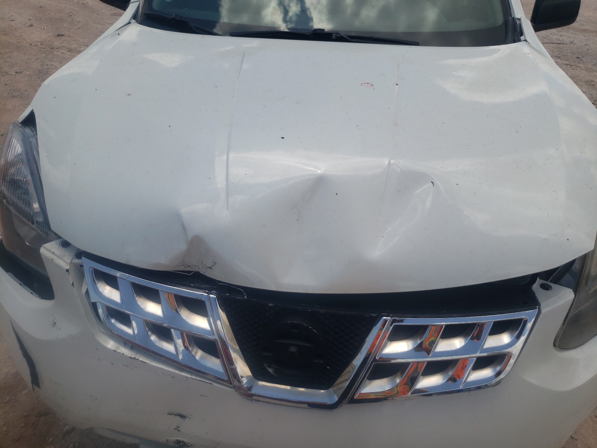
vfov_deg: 53.1
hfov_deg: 67.3
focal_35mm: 26
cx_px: 298
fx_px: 448
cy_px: 224
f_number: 1.5
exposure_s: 1/5000
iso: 50
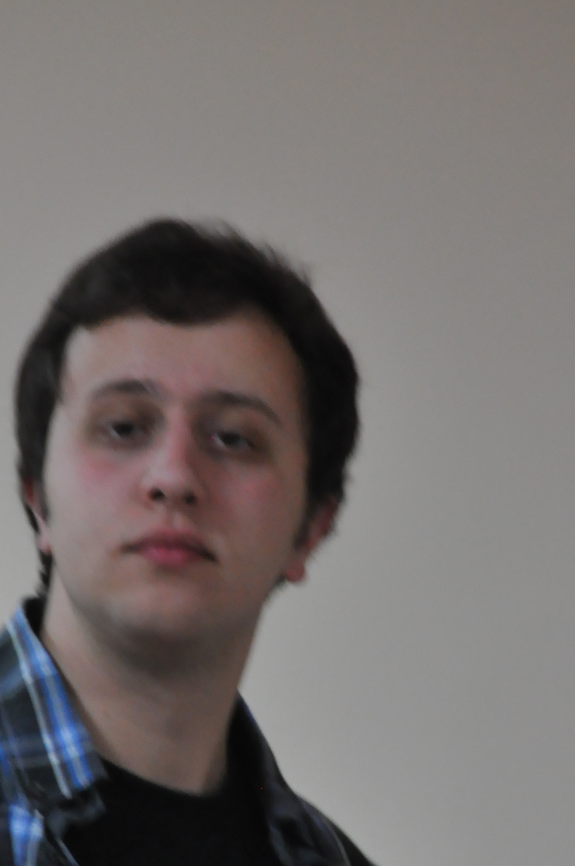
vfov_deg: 3.4
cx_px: 247
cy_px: 710
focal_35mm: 602
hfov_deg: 2.3
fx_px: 14462
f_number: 6.3
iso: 1600
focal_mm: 200
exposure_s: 1/30
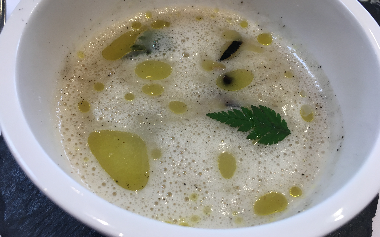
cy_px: 103
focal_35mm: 31
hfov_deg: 61.2
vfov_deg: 40.5
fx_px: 321
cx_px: 190
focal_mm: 4.15
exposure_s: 1/33
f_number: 2.2
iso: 25
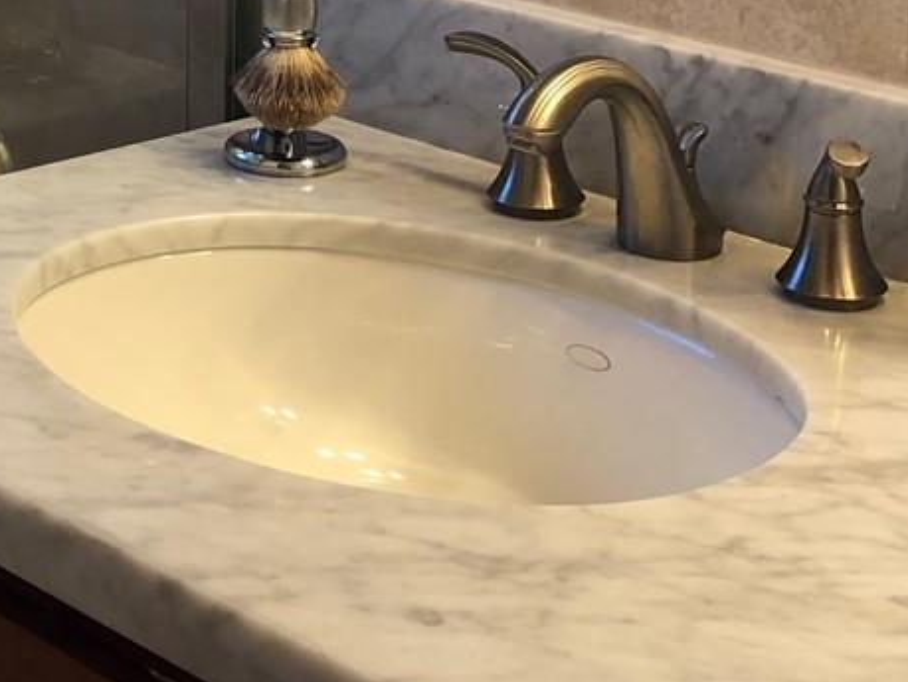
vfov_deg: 13.7
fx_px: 2651
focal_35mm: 101
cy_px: -370
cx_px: -73
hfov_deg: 18.7
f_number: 1.8
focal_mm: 3.99
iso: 40
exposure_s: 1/30
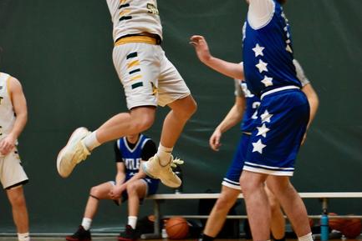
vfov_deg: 6.2
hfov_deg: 9.3
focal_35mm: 222
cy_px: 58
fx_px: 2233
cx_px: 181
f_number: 4.8
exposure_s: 1/250
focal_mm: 98
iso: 3200
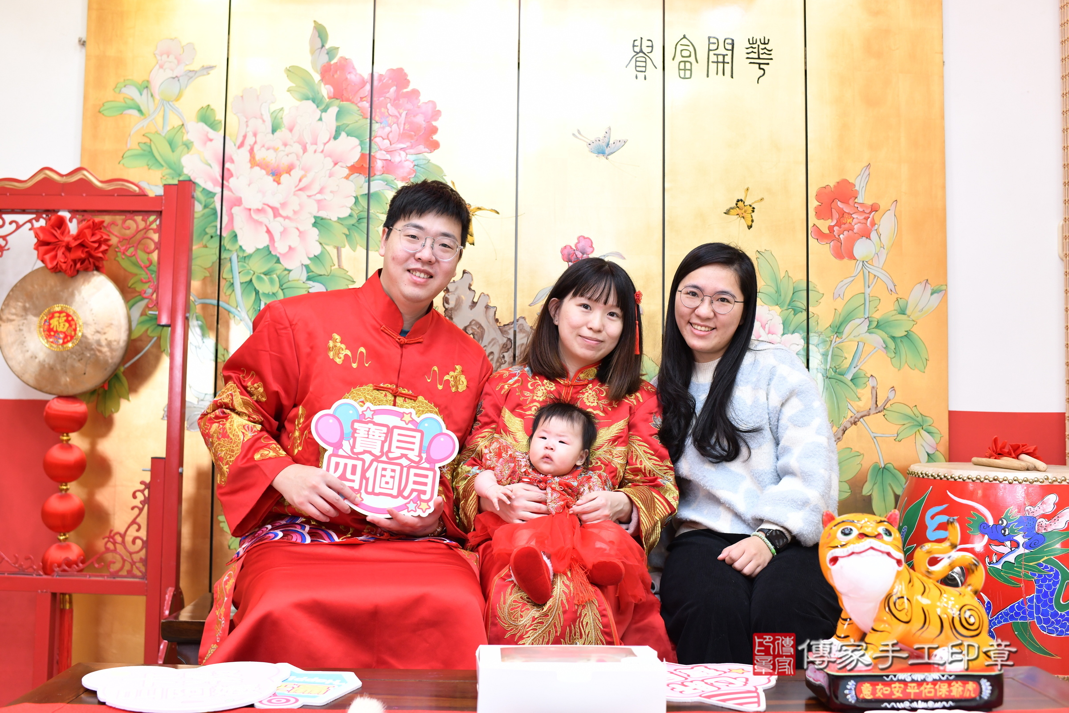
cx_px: 534
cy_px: 356
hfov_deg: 54.4
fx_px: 1039
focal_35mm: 35
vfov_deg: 37.9
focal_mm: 35
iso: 1000
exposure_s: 1/200
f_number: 4.5
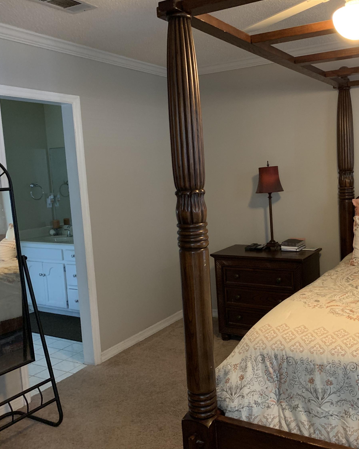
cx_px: 226
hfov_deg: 43.0
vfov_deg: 52.8
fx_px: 452
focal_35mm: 34
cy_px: 224
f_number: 1.8
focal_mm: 4.25
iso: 640
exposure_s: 1/30
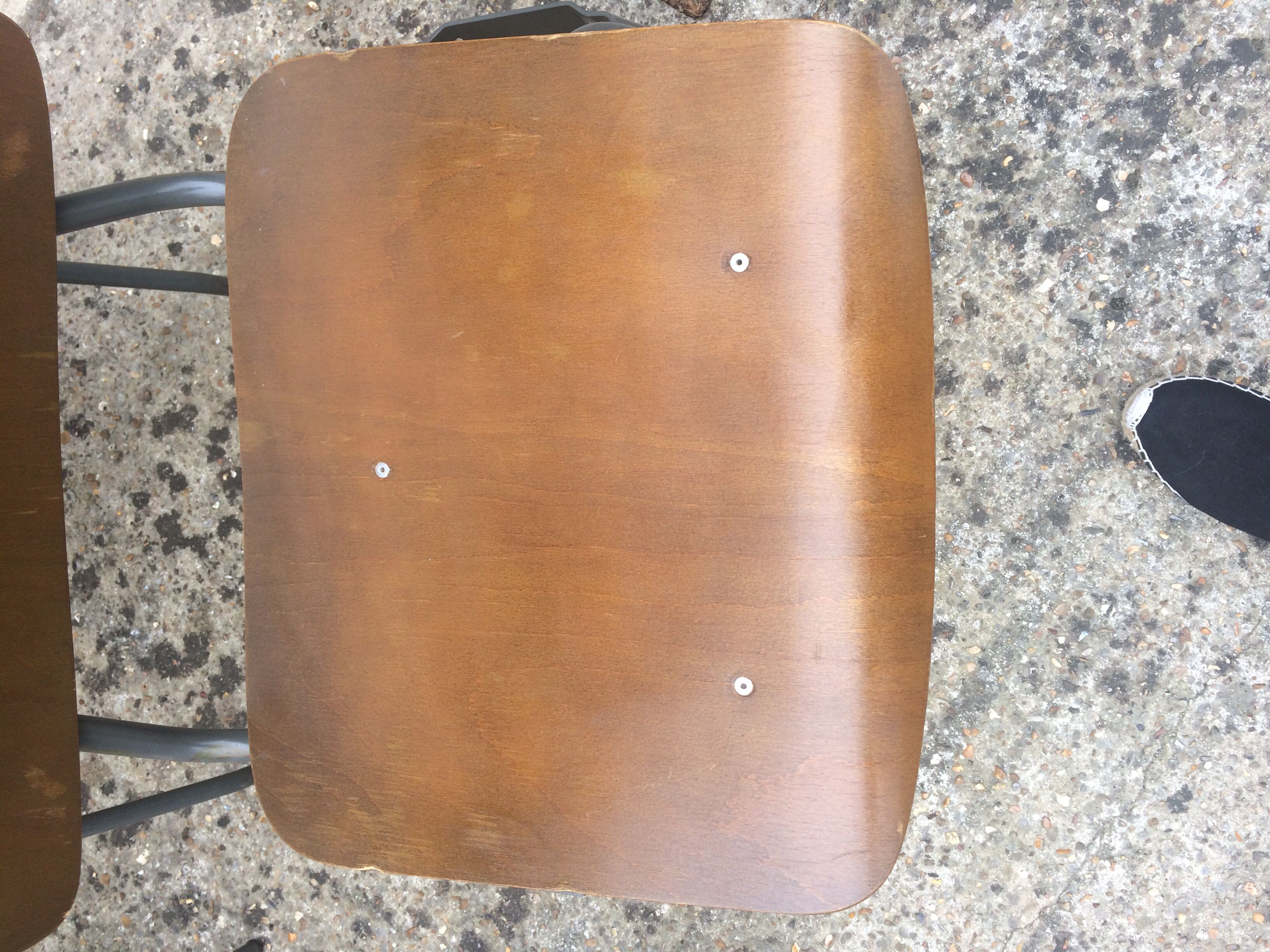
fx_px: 1064
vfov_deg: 48.2
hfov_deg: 61.7
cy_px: 476
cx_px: 635
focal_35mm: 29
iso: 32
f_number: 2.2
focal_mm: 4.15
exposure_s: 1/265
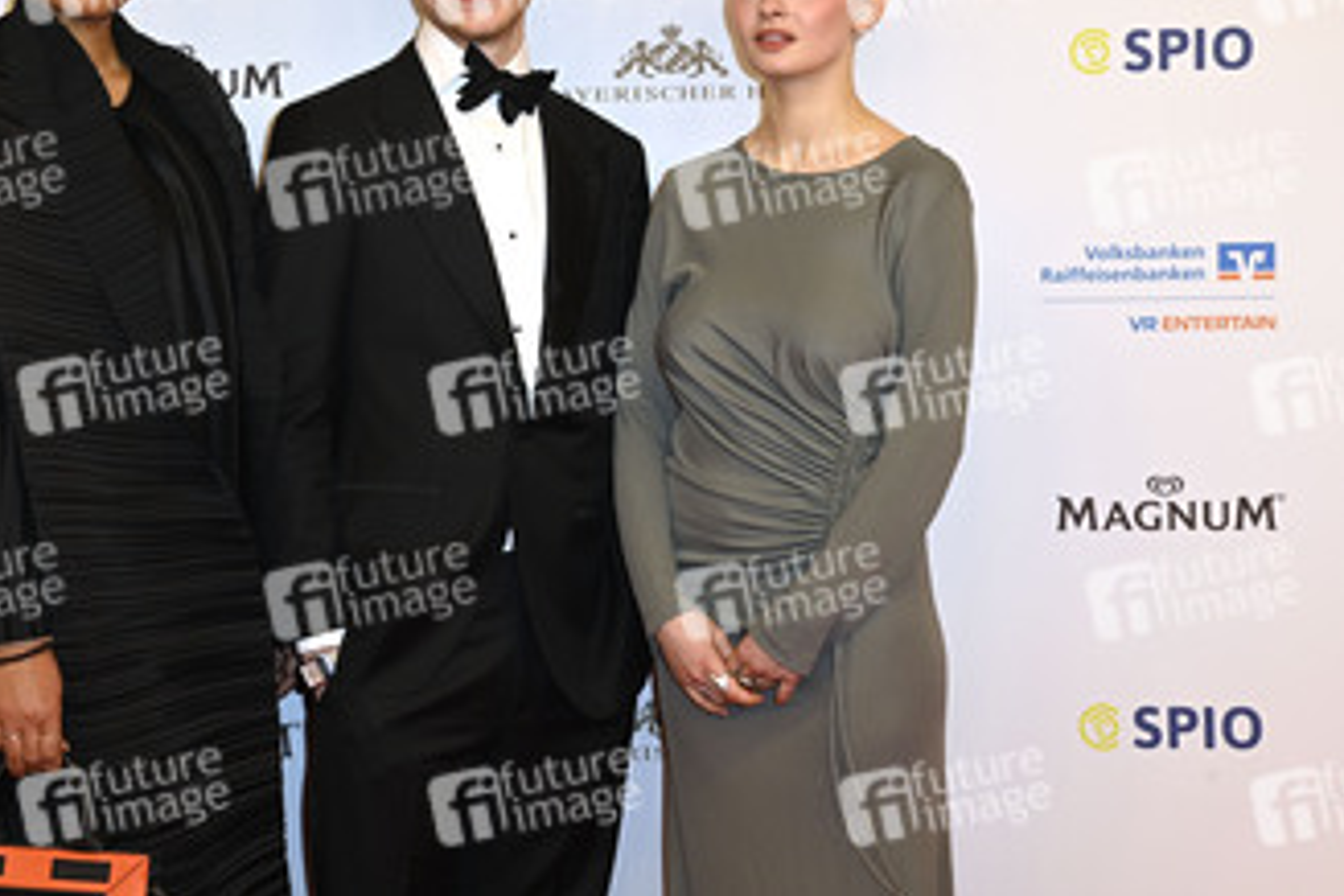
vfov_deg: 17.0
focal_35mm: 80
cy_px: 284
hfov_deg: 25.2
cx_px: 425
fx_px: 2986
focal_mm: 58
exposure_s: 1/200
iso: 640
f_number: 7.1
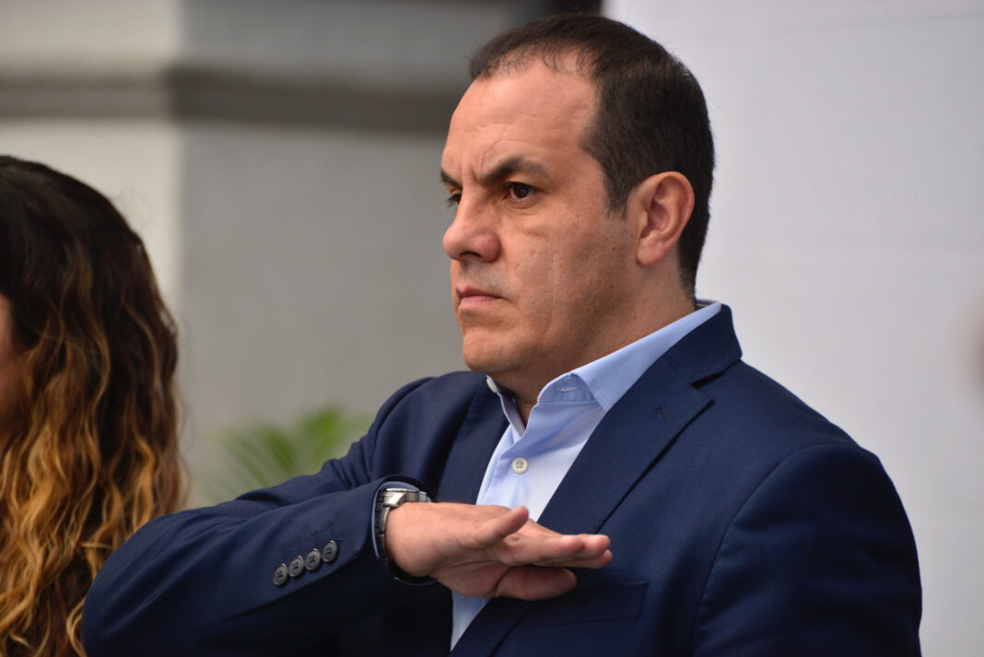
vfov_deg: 7.1
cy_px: 328
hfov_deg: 10.5
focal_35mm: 195
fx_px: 5332
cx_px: 492
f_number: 5.3
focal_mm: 195
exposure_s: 1/80
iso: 800
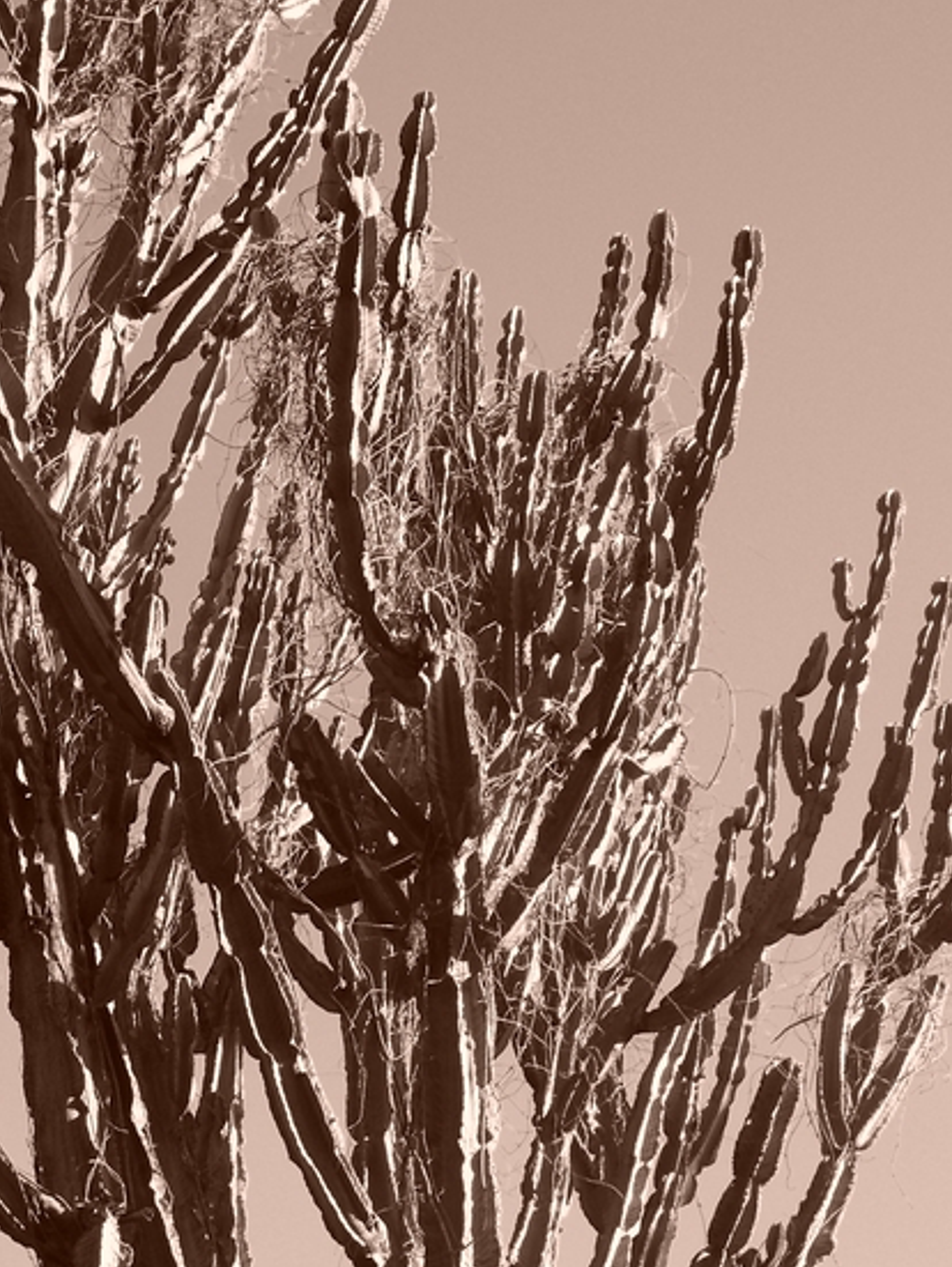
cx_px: 317
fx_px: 2710
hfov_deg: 19.9
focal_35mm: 74
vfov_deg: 26.3
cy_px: 763
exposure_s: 1/250
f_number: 3.2
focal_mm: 10.5
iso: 64
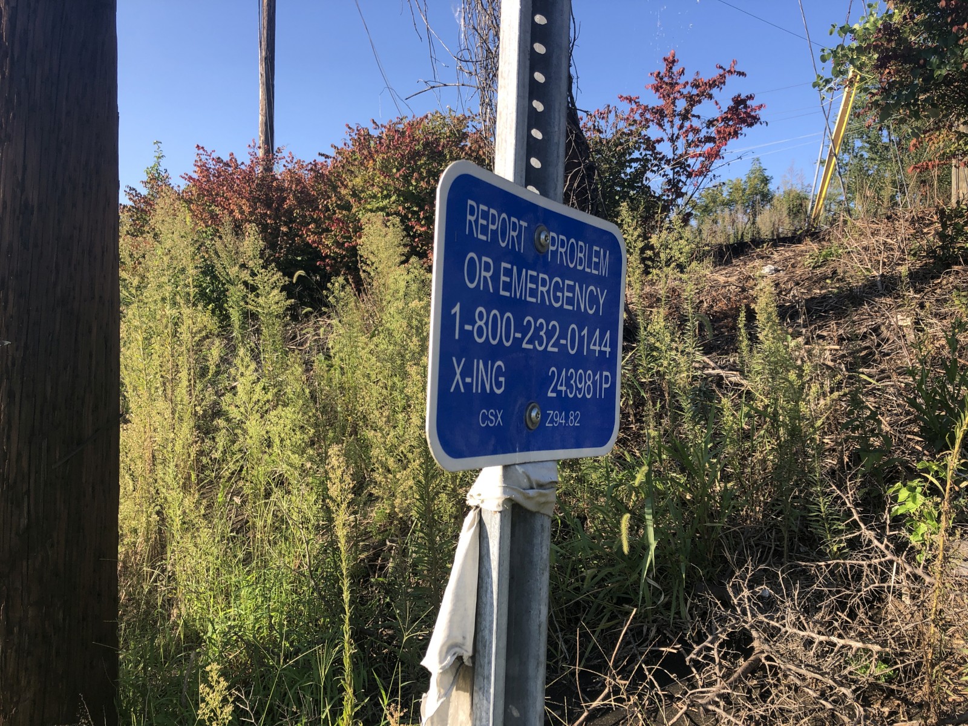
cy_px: 363
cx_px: 484
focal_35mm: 28
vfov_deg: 49.7
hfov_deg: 63.4
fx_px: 783
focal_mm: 3.99
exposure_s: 1/600
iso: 20
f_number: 1.8
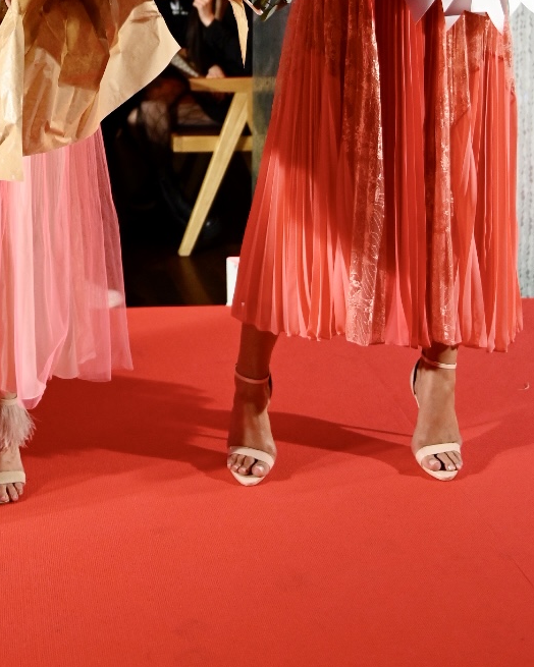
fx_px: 1422
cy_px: -82
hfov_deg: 20.8
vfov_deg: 24.5
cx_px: 47
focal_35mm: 72
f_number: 2.8
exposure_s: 1/200
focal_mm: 31
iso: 1100
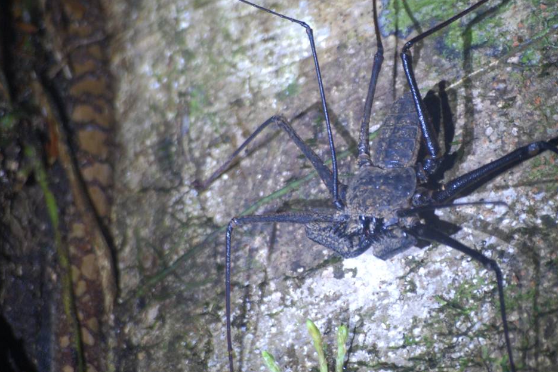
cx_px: 433
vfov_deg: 1.8
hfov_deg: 2.7
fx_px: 11948
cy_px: 203
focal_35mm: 771
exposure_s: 1/30
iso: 400
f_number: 5.6
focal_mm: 300
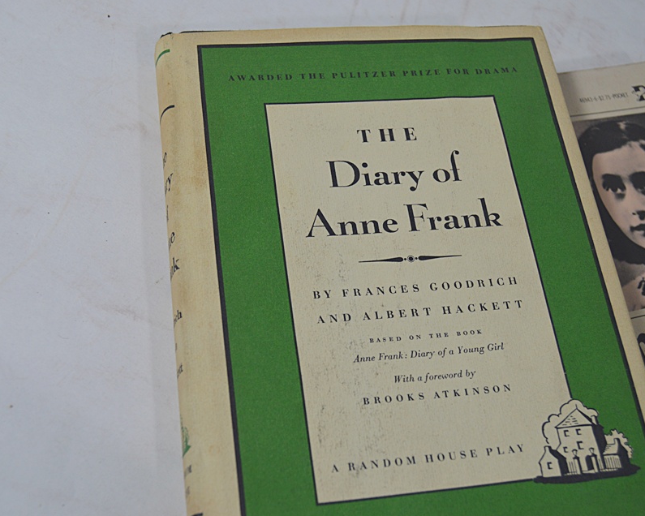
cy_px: 269
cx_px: 326
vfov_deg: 32.7
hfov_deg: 40.3
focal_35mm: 46
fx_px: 878
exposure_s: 1/100
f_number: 5
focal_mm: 26
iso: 400
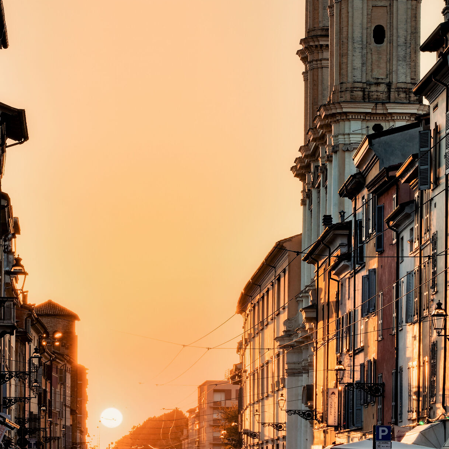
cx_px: 244
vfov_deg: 12.2
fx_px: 2084
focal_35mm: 142
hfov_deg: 12.3
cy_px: 93
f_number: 16
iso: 100
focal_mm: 85
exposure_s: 1/25
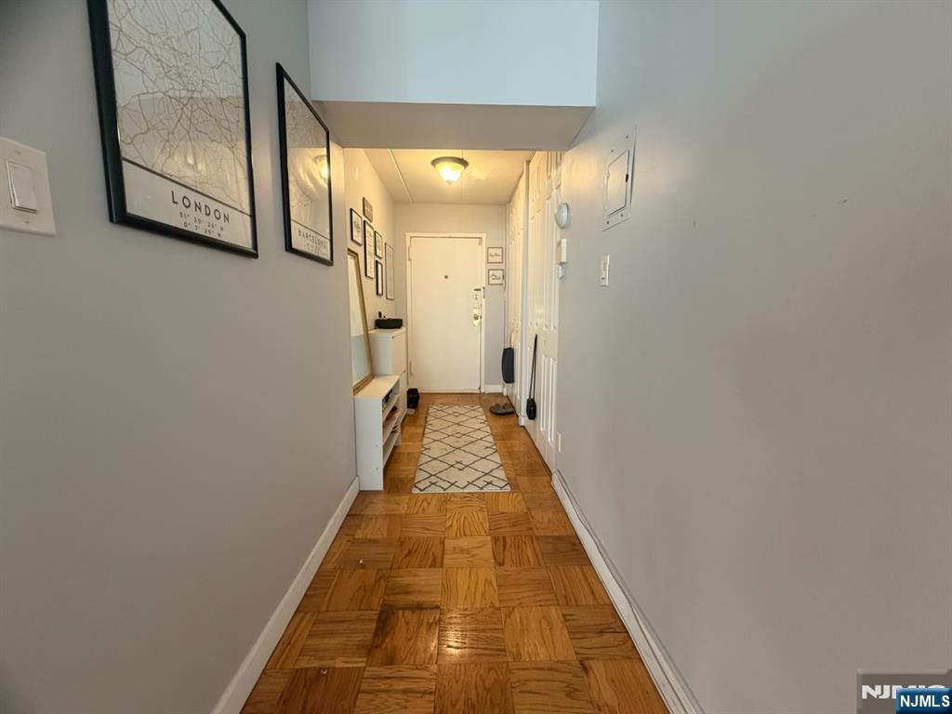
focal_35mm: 14
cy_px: 357
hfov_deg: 102.1
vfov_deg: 85.7
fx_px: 385
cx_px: 476
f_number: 2.2
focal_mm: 2.22
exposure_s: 1/60
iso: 200
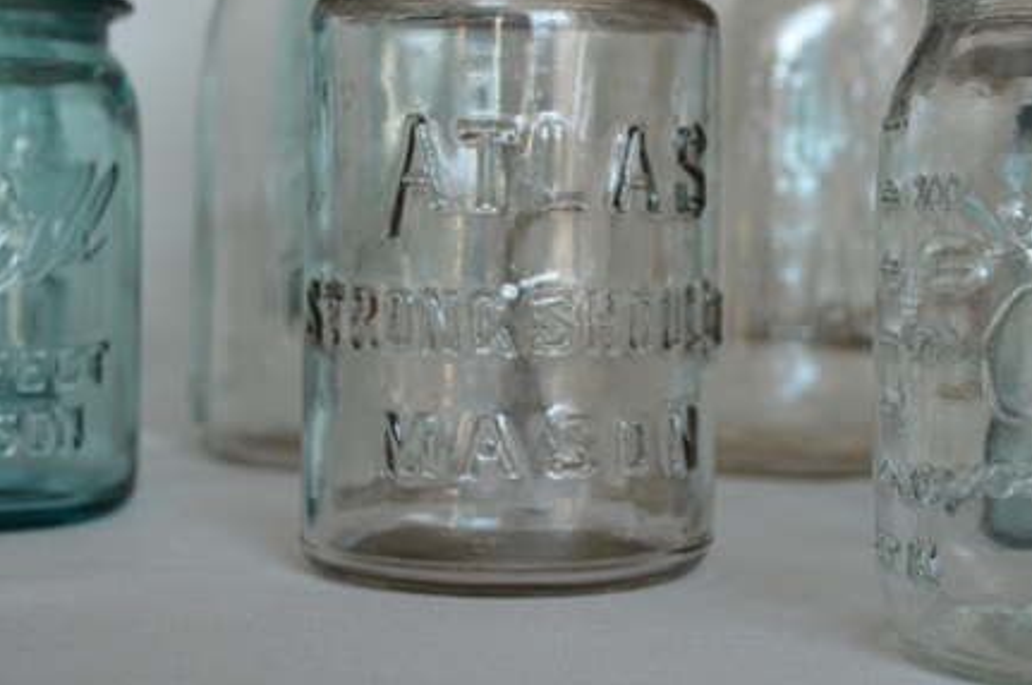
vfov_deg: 17.4
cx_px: 644
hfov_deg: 25.9
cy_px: 250
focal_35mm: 78
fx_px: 2233
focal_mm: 32
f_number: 5
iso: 400
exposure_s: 1/100
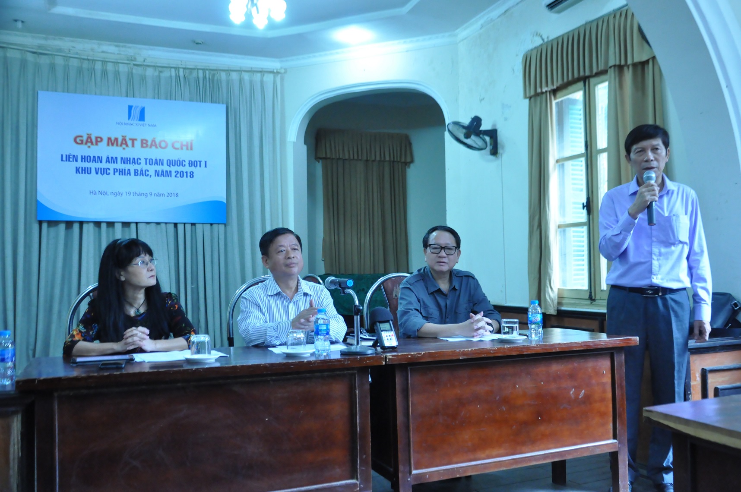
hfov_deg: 57.3
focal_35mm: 33
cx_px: 370
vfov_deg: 39.9
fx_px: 678
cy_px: 246
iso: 2500
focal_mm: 22
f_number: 4
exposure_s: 1/60
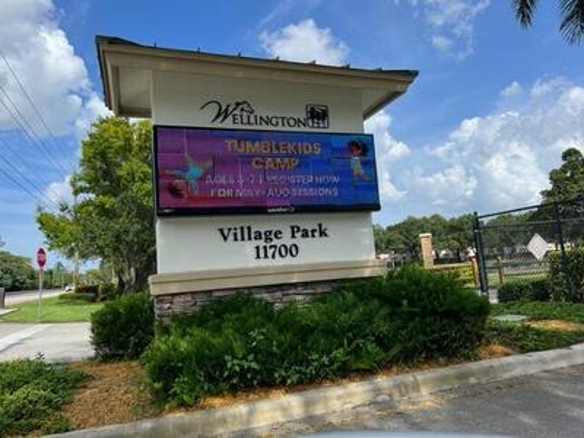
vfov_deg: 53.1
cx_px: 292
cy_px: 219
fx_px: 439
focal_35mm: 26
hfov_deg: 67.3
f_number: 1.5
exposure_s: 1/3257
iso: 50
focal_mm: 5.7
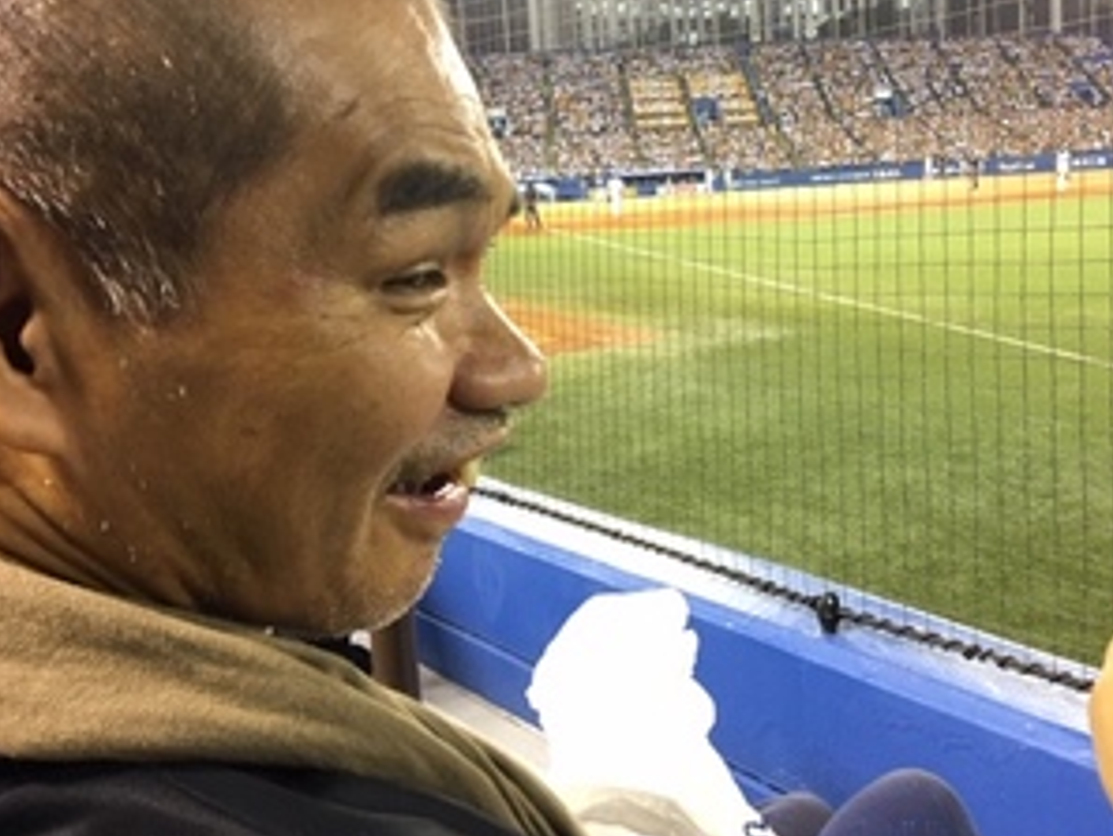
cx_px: 712
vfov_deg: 36.7
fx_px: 1254
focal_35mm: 39
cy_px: 319
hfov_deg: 47.3
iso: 100
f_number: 2.2
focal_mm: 4.15
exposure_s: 1/30
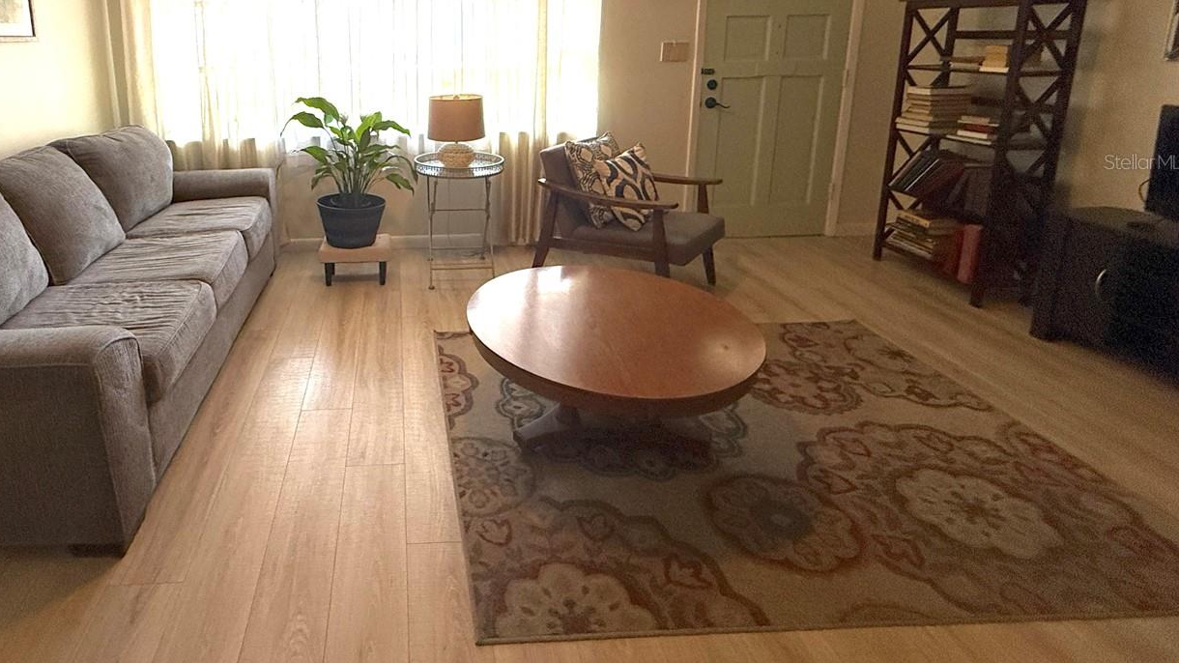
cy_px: 161
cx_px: 422
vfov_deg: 53.2
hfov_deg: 84.5
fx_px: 625
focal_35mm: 20
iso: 200
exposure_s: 1/120
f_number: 2.2
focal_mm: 2.22
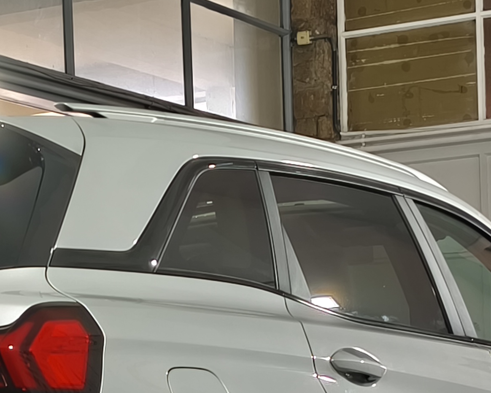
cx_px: 73
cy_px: 509
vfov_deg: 11.2
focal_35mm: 134
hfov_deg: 14.3
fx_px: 1947
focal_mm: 5.35
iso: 160
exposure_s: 1/50
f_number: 1.7
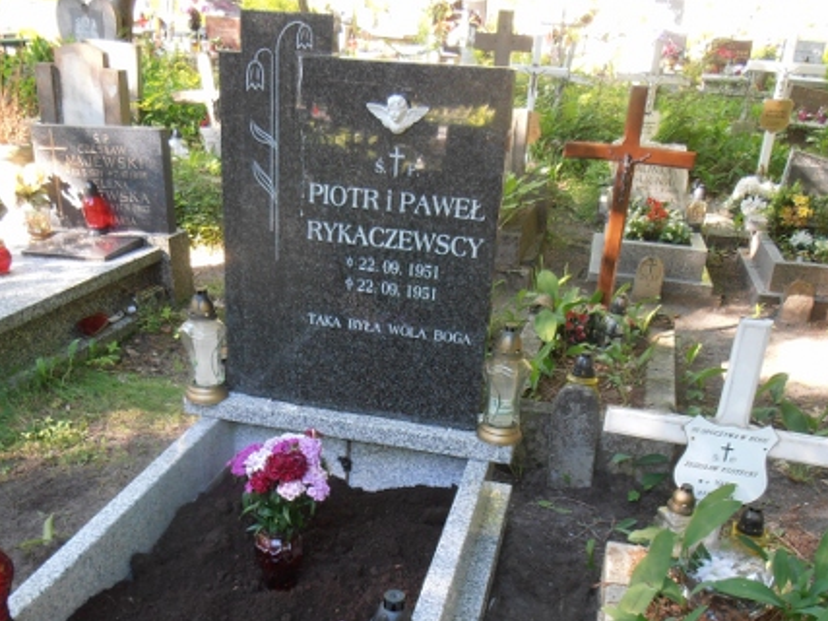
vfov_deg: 39.0
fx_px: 861
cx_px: 384
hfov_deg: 51.3
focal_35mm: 36
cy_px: 435
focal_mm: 4.2
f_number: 3
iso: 125
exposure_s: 1/30
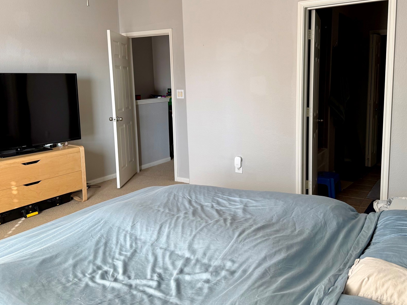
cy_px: 134
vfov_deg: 45.3
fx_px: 364
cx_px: 222
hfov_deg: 58.3
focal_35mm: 31
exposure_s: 1/121
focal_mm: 6.76
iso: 125
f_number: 1.78
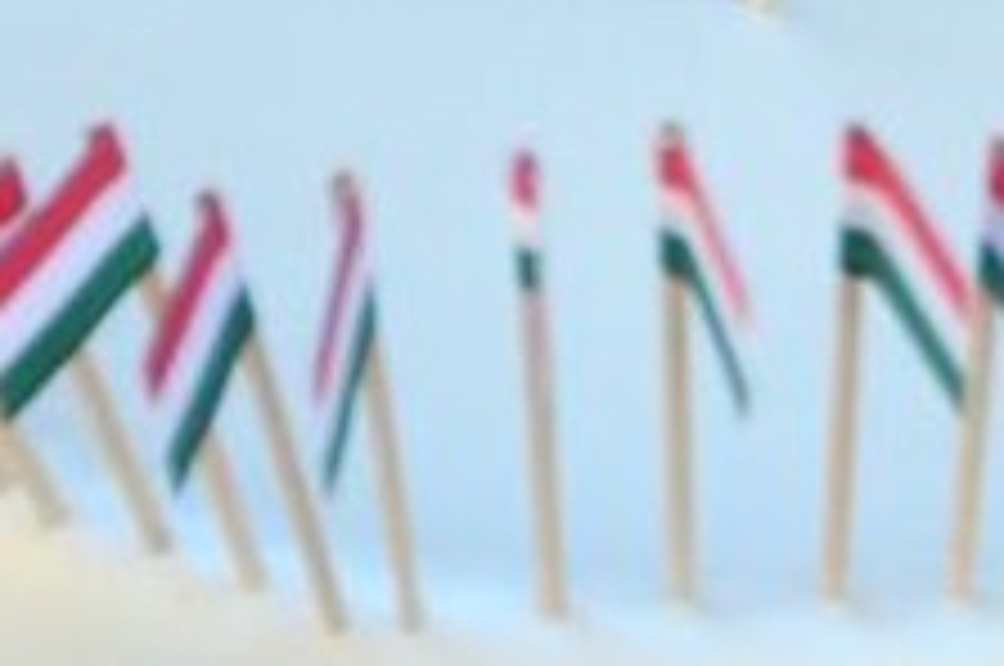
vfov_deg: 1.4
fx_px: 28071
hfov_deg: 2.0
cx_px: 716
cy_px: -288
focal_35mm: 1008
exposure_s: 1/125
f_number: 5.6
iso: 400
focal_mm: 200
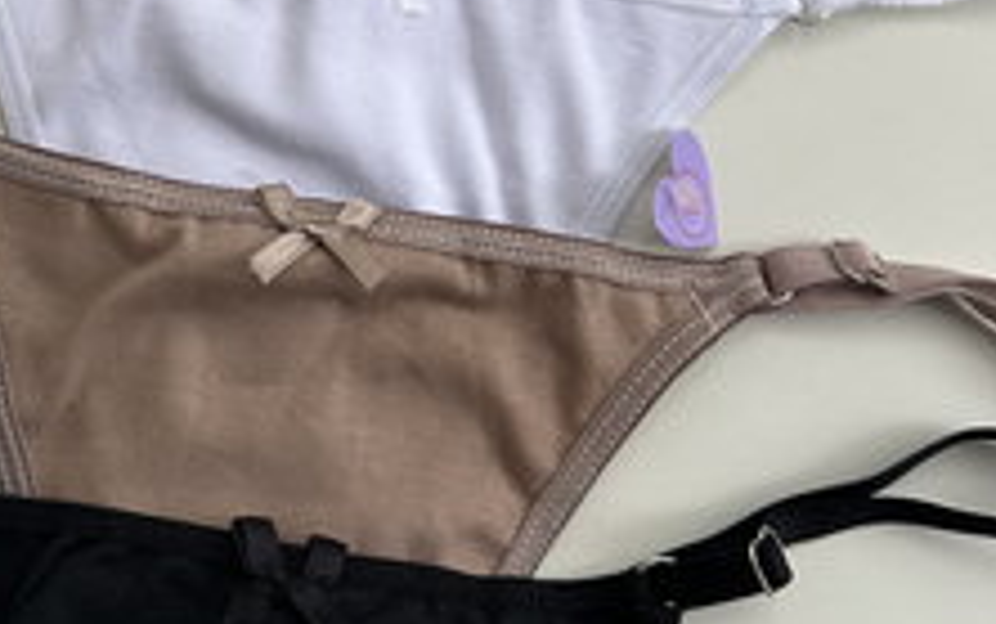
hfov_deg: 33.2
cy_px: 191
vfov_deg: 21.2
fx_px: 1657
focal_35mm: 61
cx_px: 332
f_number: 1.78
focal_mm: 6.86
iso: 100
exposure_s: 1/100
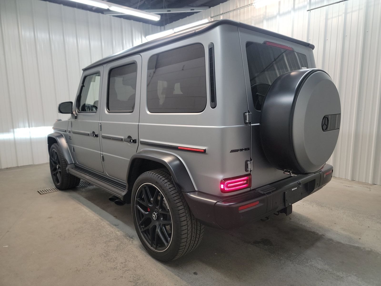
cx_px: 190
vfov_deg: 56.8
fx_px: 264
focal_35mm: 24
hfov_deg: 71.6
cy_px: 143
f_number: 1.8
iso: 240
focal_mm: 6.7
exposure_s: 1/59
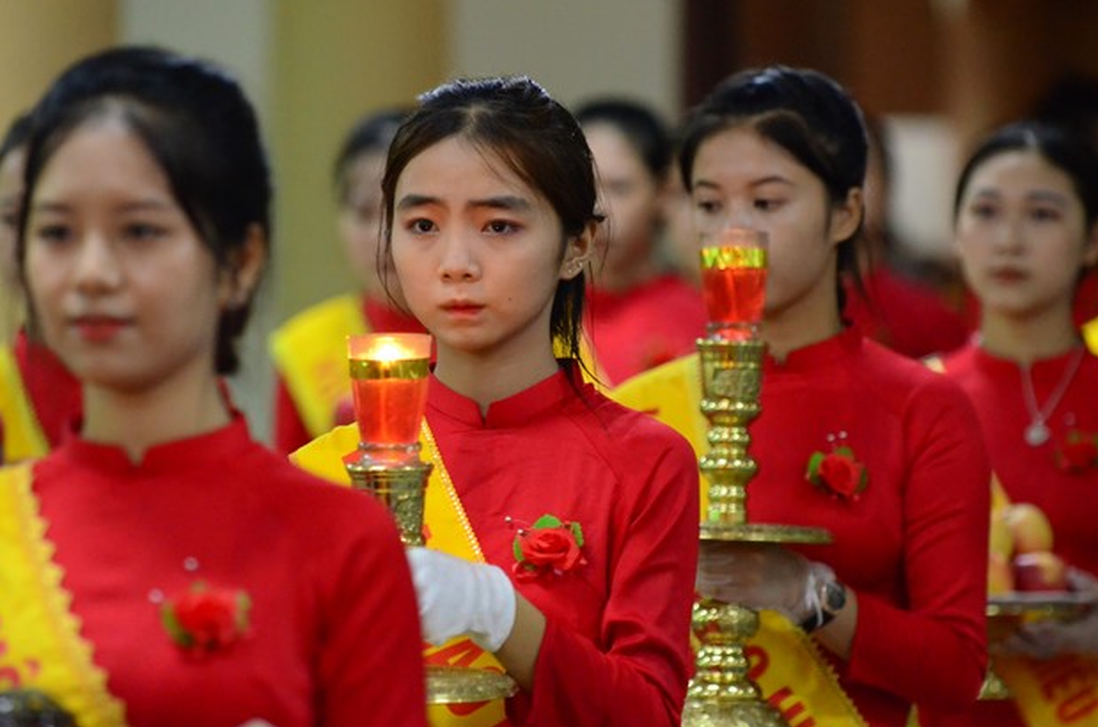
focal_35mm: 252
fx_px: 7670
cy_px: 368
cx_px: 534
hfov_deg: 8.2
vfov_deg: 5.4
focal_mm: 160
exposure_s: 1/160
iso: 4000
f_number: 2.8
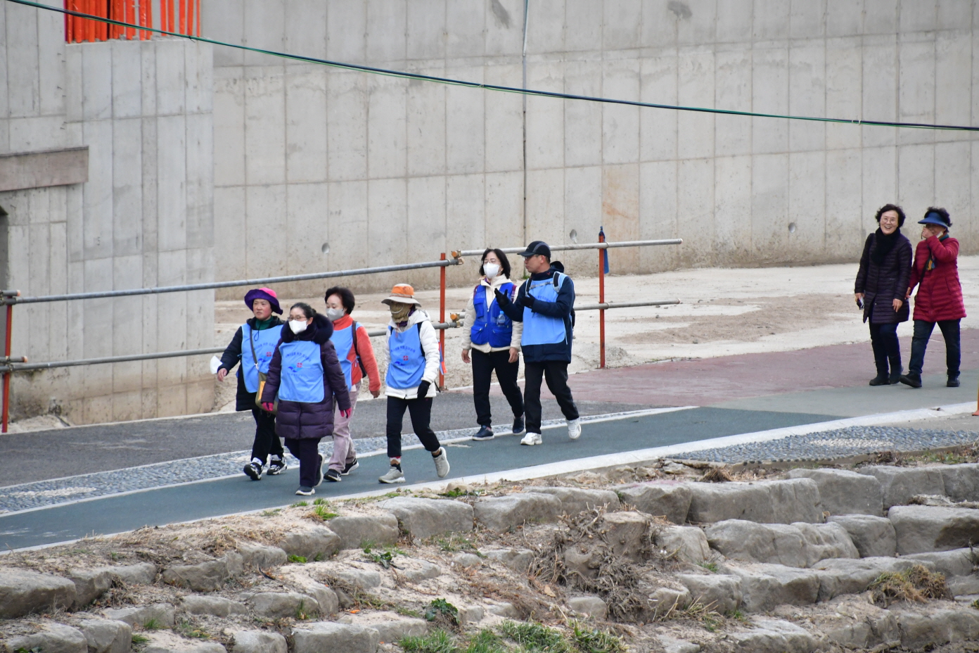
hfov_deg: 6.0
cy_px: 326
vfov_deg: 4.0
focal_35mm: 345
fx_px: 9381
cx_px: 490
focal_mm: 230
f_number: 6.3
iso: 1600
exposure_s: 1/640
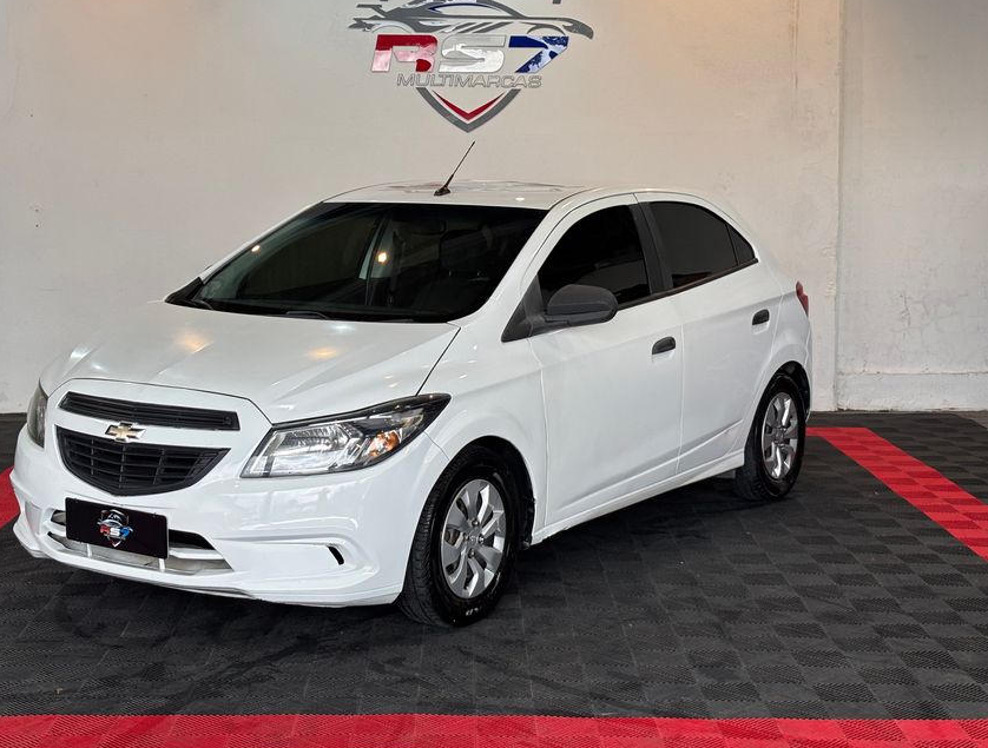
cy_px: 333
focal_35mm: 59
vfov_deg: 25.0
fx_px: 1690
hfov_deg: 32.6
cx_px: 444
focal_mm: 5.96
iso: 32
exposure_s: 1/347
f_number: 1.6
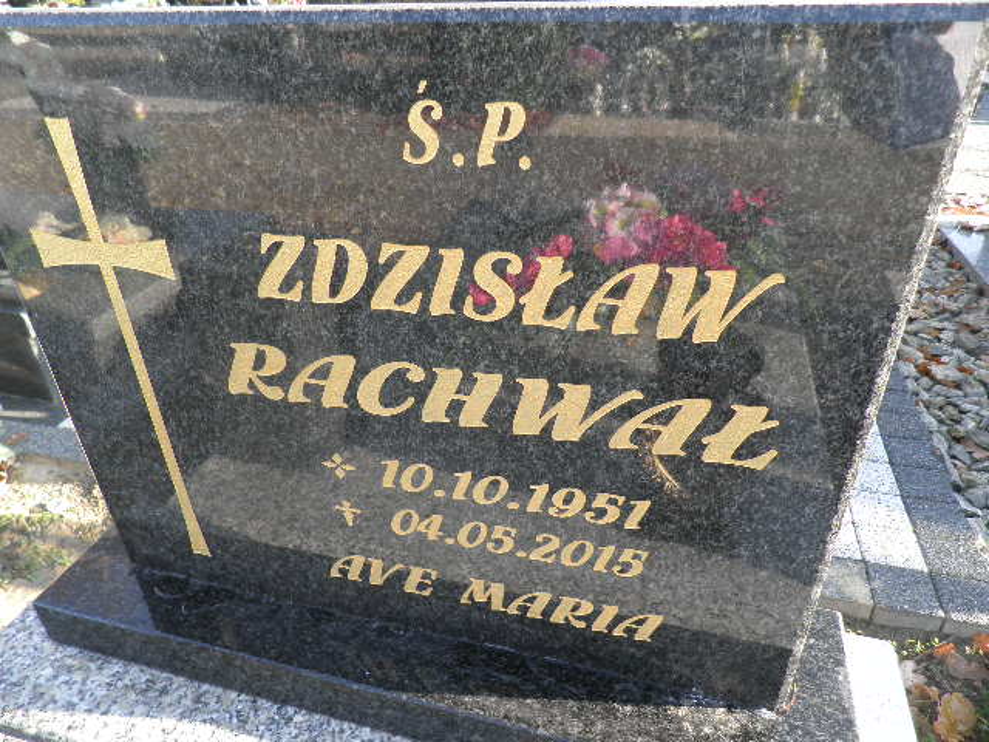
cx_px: 494
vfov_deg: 56.8
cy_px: 371
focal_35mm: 24
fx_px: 686
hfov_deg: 71.6
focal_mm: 4.3
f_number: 3.3
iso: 64
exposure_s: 1/80
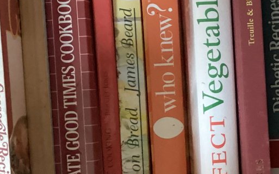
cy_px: 84
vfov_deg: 13.5
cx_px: 307
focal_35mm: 97
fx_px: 737
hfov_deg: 20.4
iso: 640
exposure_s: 1/24
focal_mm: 3.3
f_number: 2.4
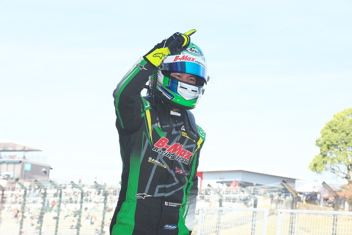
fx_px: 1173
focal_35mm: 120
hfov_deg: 17.1
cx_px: 176
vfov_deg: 11.4
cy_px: 118
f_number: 22
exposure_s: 1/250
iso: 800
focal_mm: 120
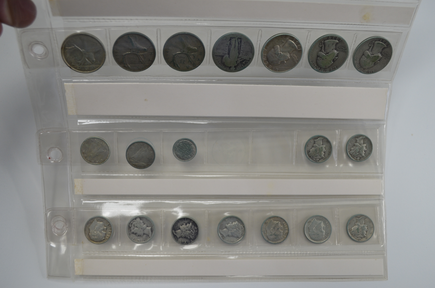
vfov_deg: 39.8
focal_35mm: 33
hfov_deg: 57.3
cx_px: 218
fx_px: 398
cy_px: 144
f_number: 5
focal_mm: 22
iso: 400
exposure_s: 1/100
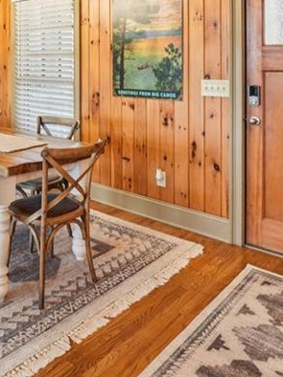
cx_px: 63
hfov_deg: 39.3
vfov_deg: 49.5
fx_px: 382
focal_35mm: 35
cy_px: 74
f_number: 8
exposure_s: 1/6
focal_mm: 14
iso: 320
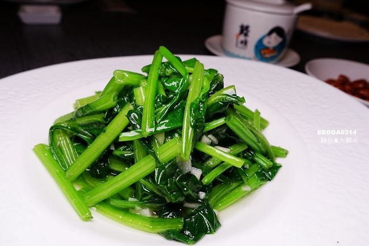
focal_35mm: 25
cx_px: 184
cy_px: 123
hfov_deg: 71.5
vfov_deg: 51.3
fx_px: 256
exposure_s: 1/100
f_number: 4
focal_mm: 9.33
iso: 125
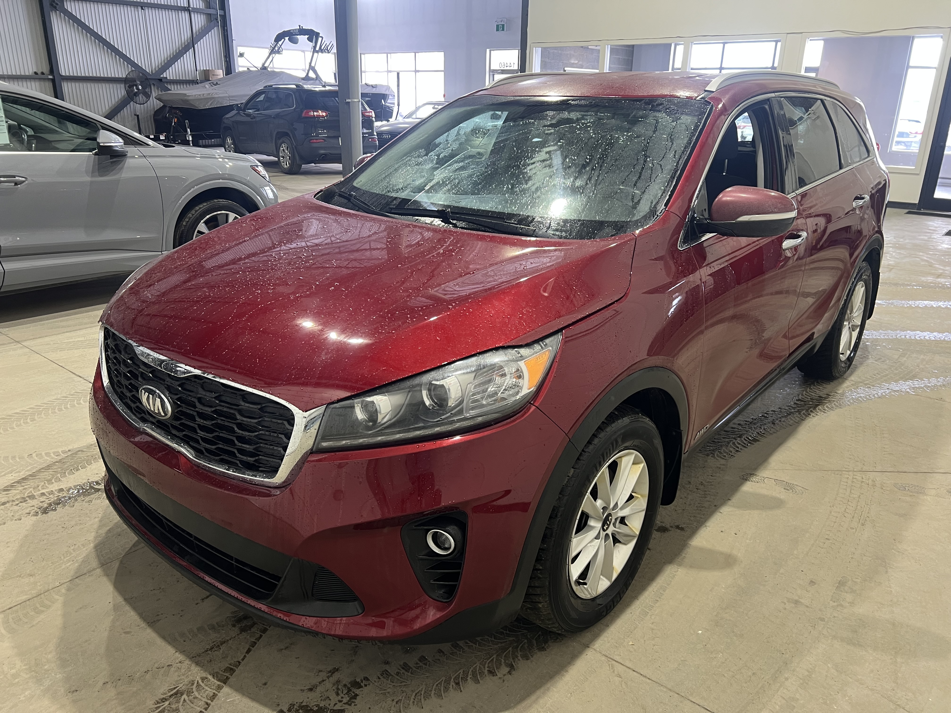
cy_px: 356
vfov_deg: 53.1
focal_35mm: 26
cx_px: 476
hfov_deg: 67.3
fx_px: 714
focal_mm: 5.7
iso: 100
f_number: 1.5
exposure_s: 1/60
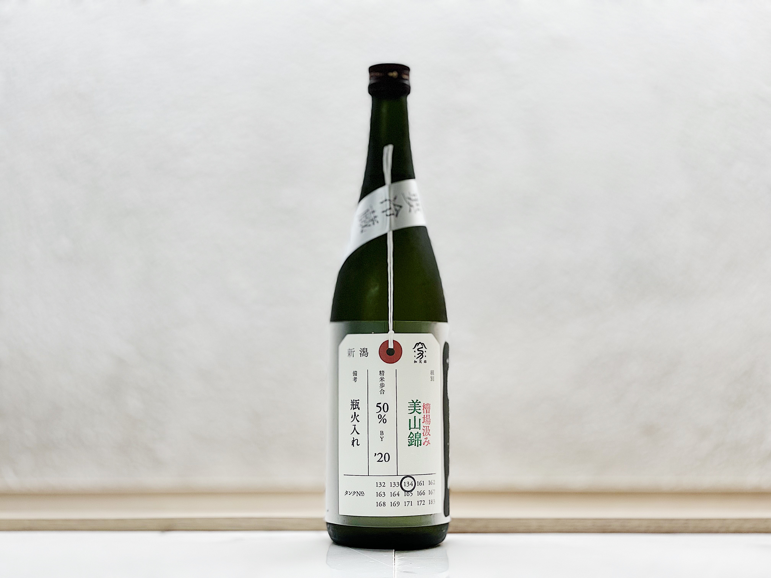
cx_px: 386
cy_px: 289
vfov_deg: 28.0
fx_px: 1158
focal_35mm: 52
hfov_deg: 36.8
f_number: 2
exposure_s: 1/100
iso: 80
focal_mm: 6
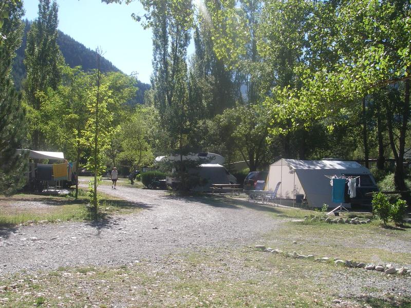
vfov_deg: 37.7
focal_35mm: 38
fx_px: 451
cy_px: 154
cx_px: 206
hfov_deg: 49.0
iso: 100
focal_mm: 6.3
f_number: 6.6
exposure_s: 1/250
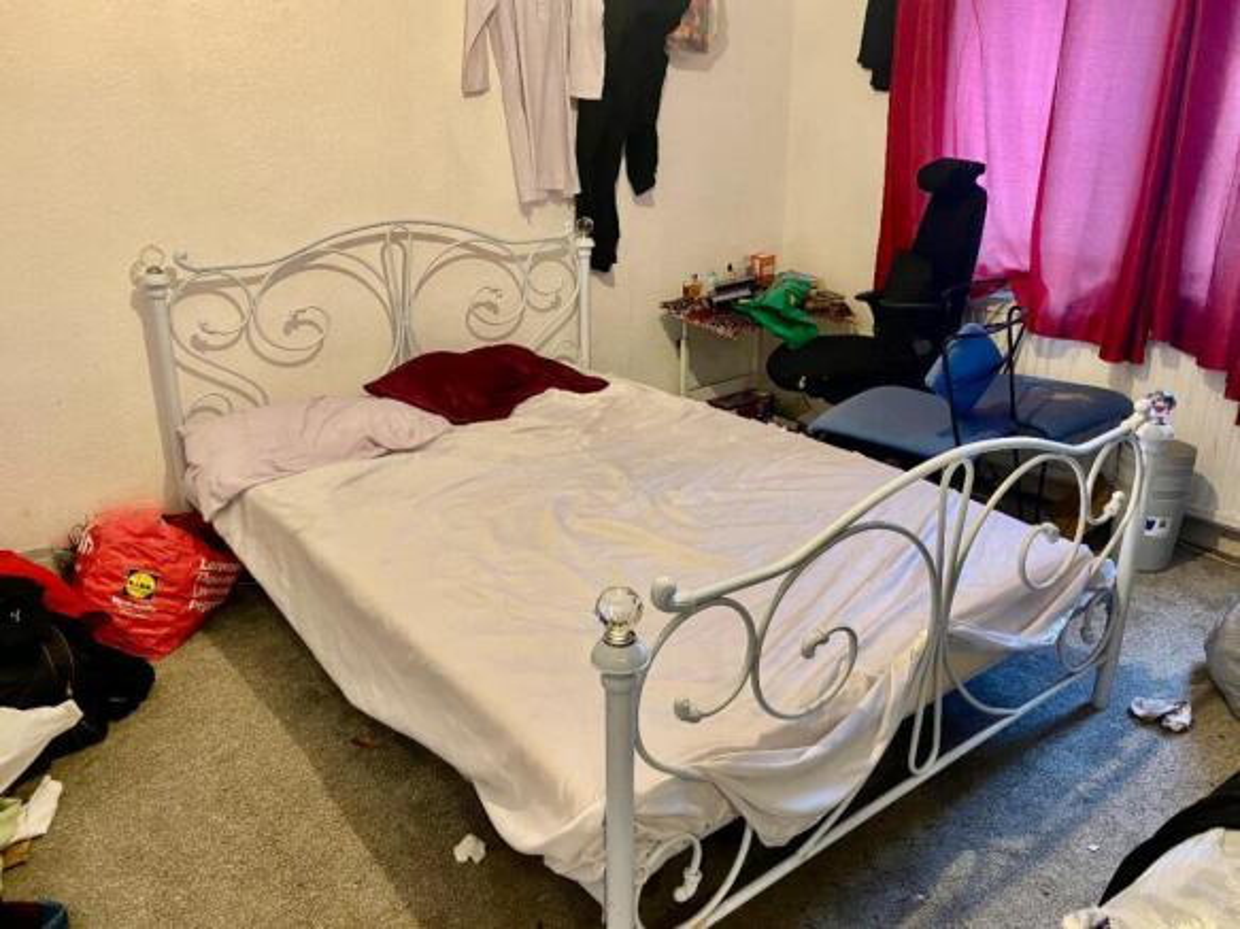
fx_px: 931
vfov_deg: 53.0
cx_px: 620
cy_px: 464
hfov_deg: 67.3
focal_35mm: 26
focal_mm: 4.25
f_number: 1.8
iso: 320
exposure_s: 1/50
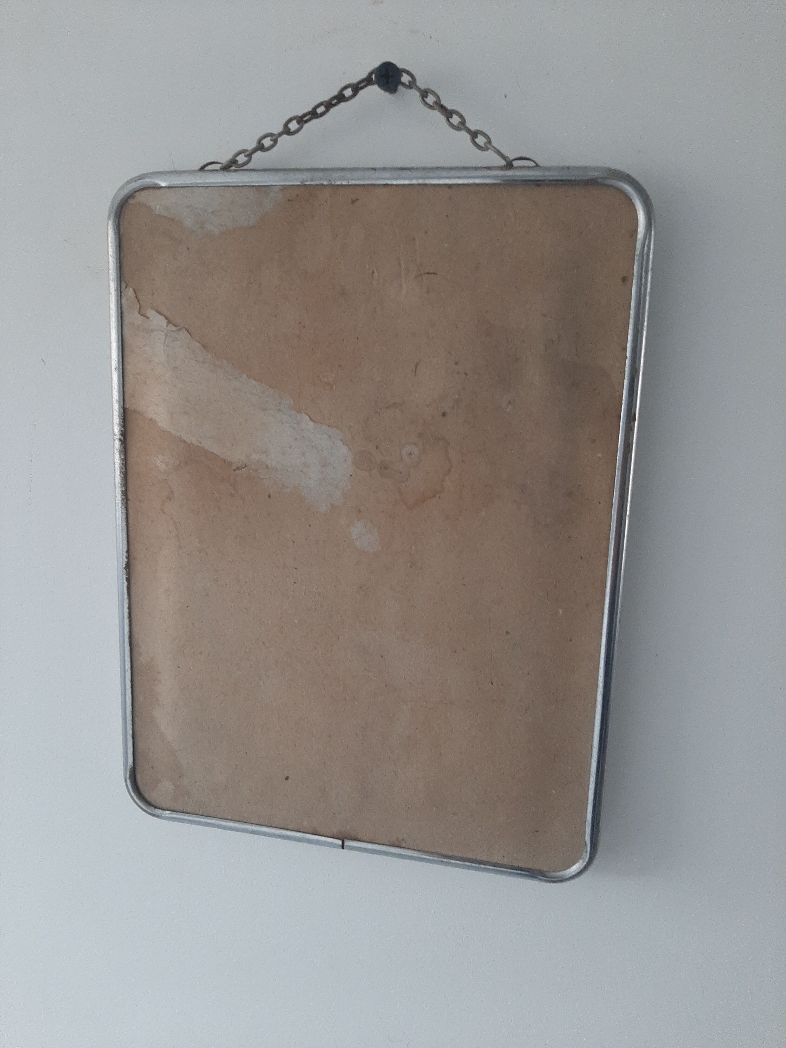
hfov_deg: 53.1
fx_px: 787
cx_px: 393
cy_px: 524
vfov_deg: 67.3
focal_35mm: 26
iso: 160
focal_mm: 3.93
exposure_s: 1/50
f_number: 1.7
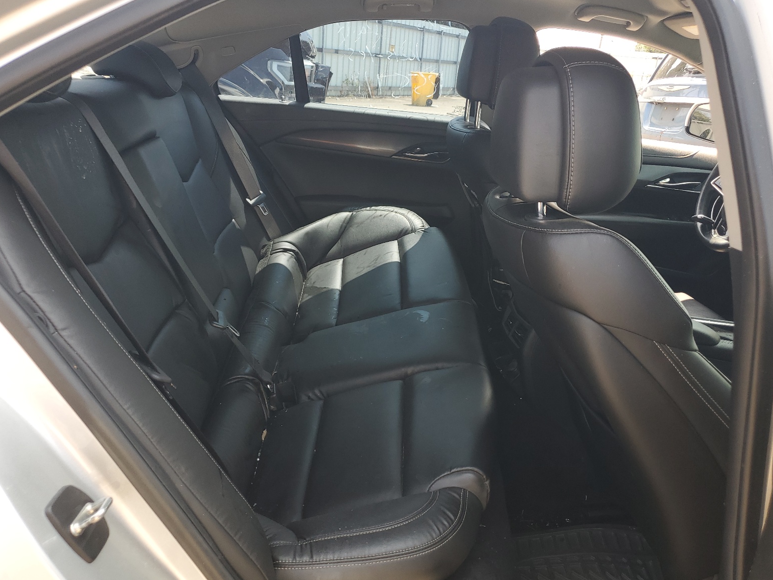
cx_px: 376
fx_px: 603
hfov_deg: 65.3
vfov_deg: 51.4
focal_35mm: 27
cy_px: 283
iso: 50
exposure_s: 1/256
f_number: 1.5
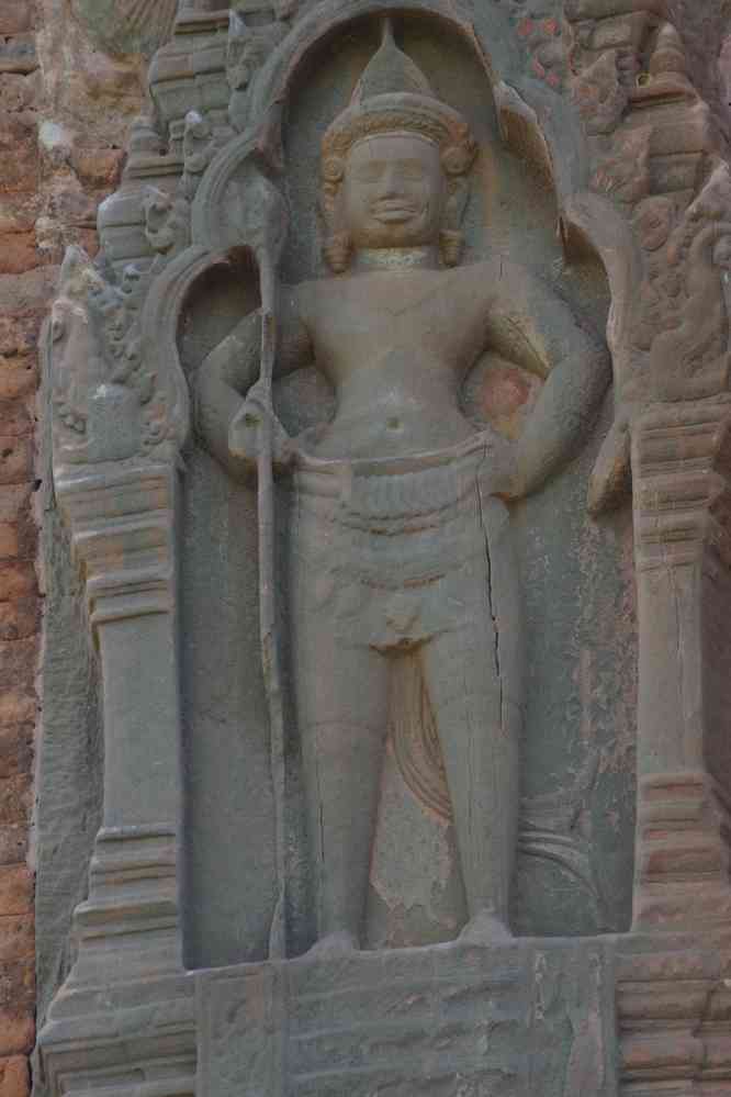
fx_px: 6167
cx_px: 366
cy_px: 548
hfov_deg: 6.8
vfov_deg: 10.2
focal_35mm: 202
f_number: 7.1
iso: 800
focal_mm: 135
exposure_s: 1/200
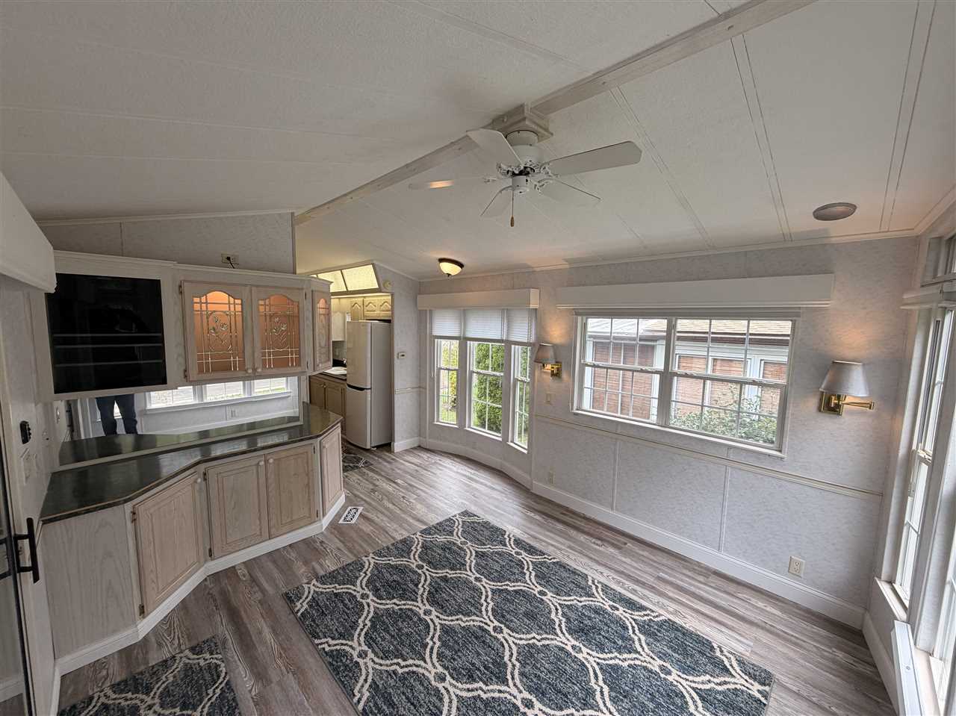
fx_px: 386
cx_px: 478
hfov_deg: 102.1
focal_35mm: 14
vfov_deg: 85.6
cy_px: 358
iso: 64
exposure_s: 1/120
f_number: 2.2
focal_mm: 2.22
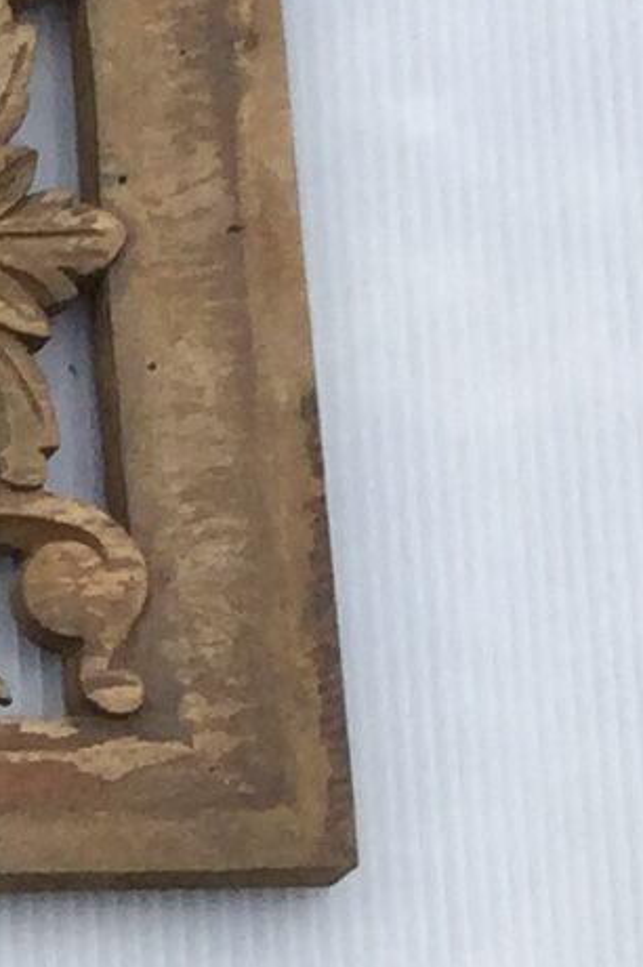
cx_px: -1721
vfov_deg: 8.8
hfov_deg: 5.4
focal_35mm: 229
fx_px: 6144
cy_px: 1438
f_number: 2.4
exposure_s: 1/547
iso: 25
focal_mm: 3.3
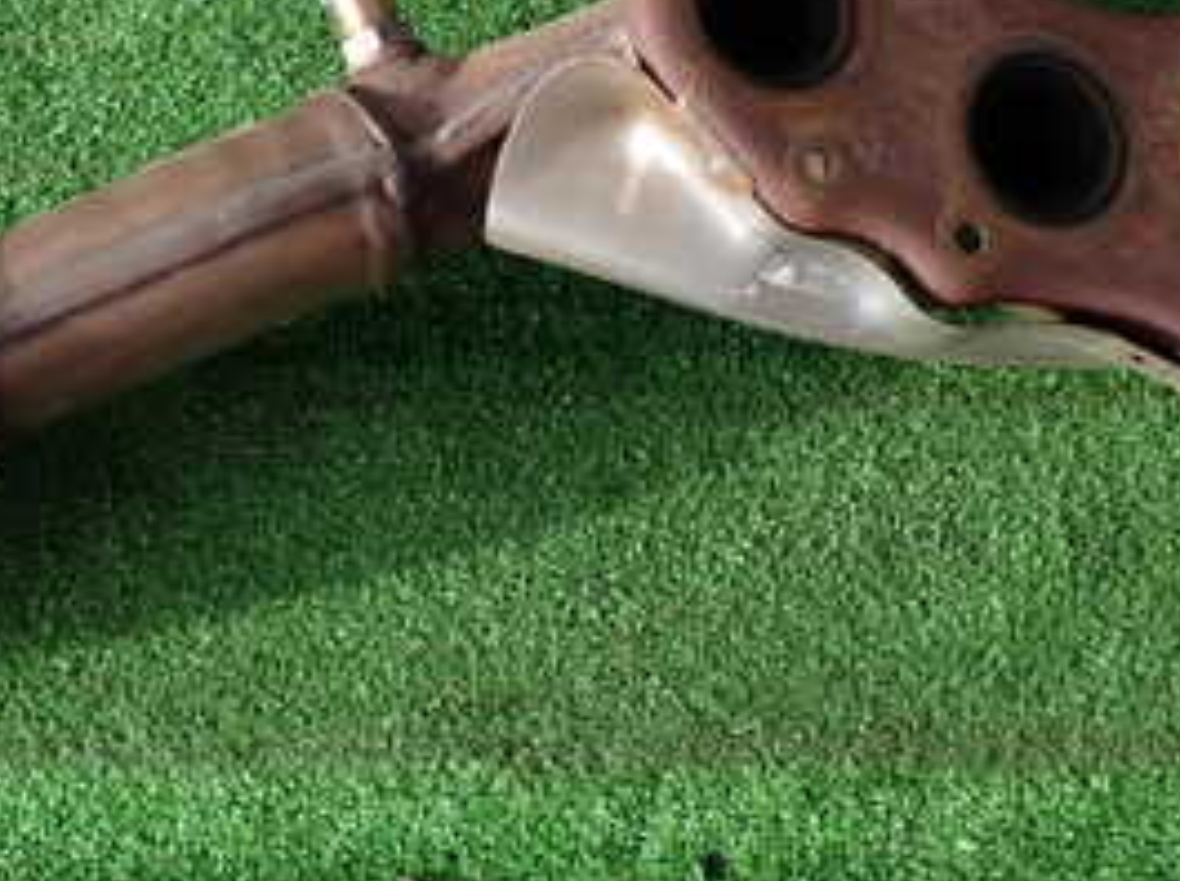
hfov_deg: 21.0
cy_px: 218
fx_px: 3166
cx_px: 307
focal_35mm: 93
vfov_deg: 15.8
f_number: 4
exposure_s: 1/160
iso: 100
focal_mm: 7.31
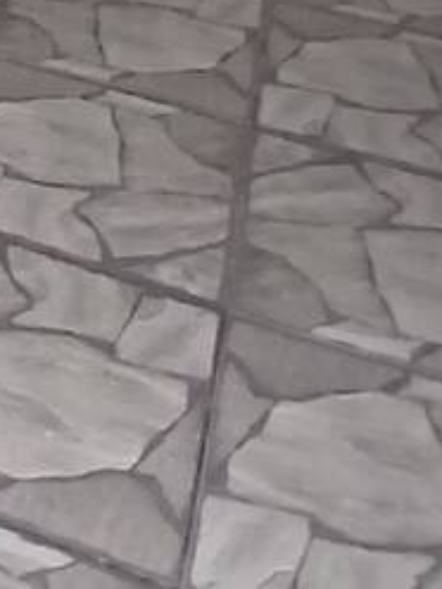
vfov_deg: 21.0
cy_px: -366
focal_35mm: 74
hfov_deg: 16.9
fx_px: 1260
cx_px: -323
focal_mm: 1.4
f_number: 2.2
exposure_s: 1/24
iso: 400
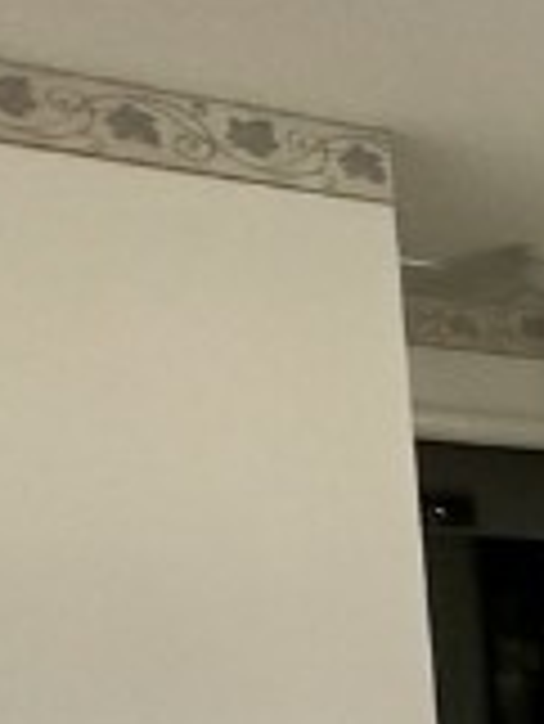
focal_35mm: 89
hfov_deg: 10.3
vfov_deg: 20.3
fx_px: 1862
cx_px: 1749
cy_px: 922
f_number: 2.2
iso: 320
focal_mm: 2.22
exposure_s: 1/60
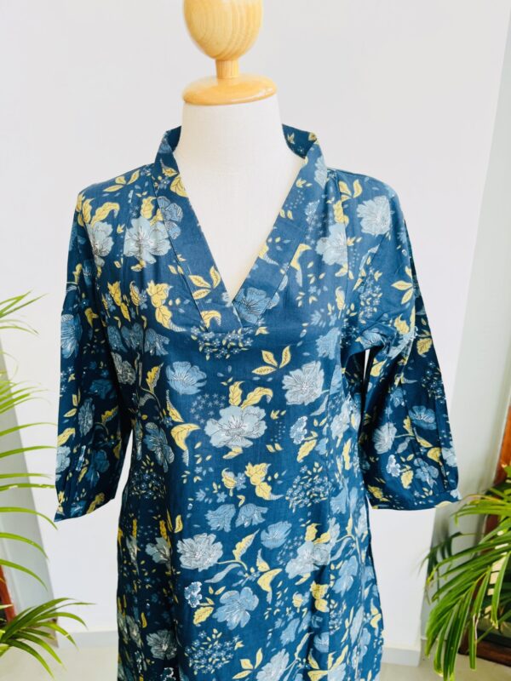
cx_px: 256
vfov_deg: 67.3
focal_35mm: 26
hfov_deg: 53.1
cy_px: 340
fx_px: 512
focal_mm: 5.1
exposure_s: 1/177
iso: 40
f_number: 1.6
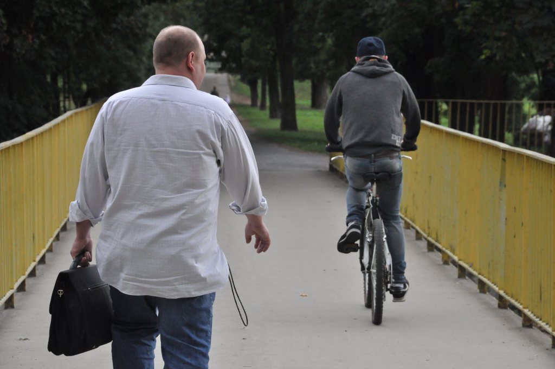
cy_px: 184
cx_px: 278
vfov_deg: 8.7
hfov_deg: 13.1
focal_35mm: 158
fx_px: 2425
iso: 2000
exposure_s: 1/1250
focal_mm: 105
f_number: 9
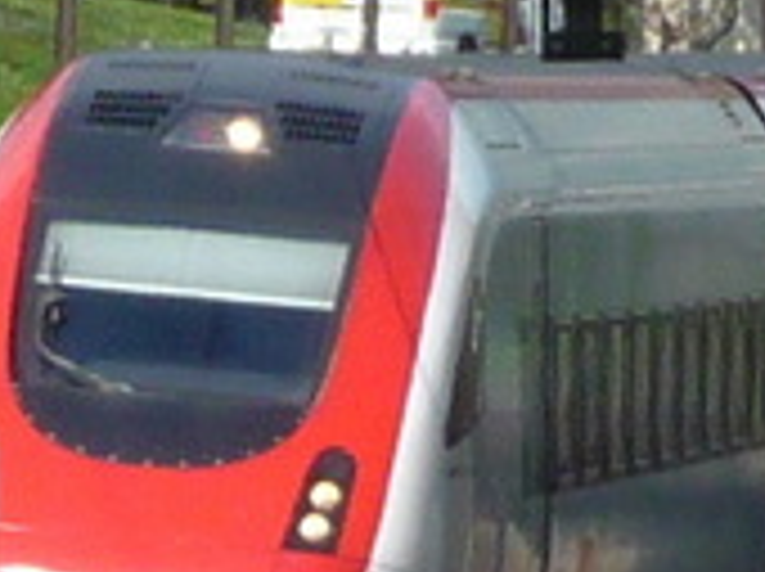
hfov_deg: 3.0
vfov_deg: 2.2
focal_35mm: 660
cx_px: 410
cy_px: 187
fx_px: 14565
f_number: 4.7
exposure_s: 1/500
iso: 100
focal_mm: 19.1
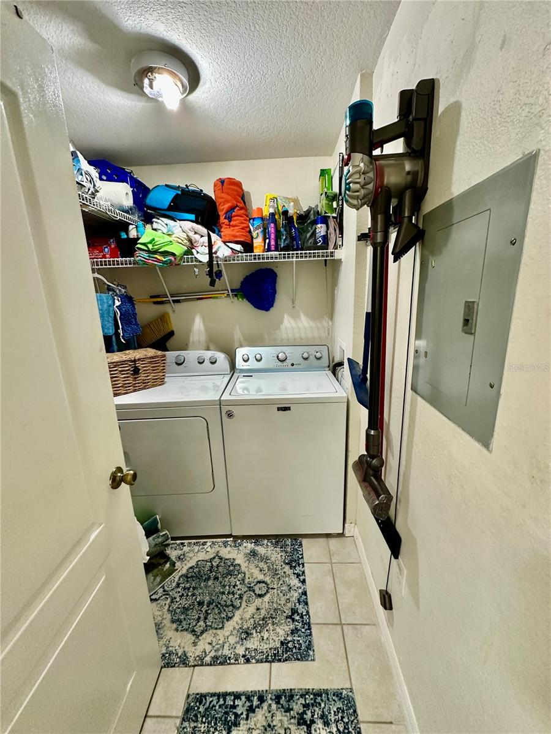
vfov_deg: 102.1
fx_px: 297
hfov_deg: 85.7
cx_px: 276
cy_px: 367
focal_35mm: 14
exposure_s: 1/60
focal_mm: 2.22
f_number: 2.2
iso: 250
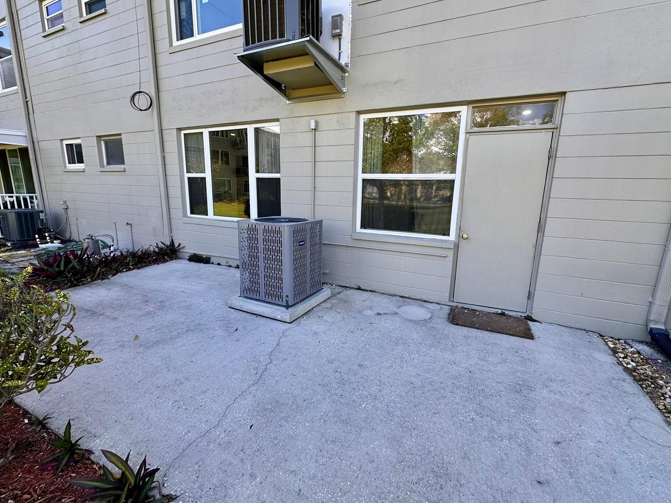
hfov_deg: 98.1
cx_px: 348
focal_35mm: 15
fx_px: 291
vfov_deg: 81.7
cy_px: 245
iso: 40
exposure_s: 1/306
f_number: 2.2
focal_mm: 2.22
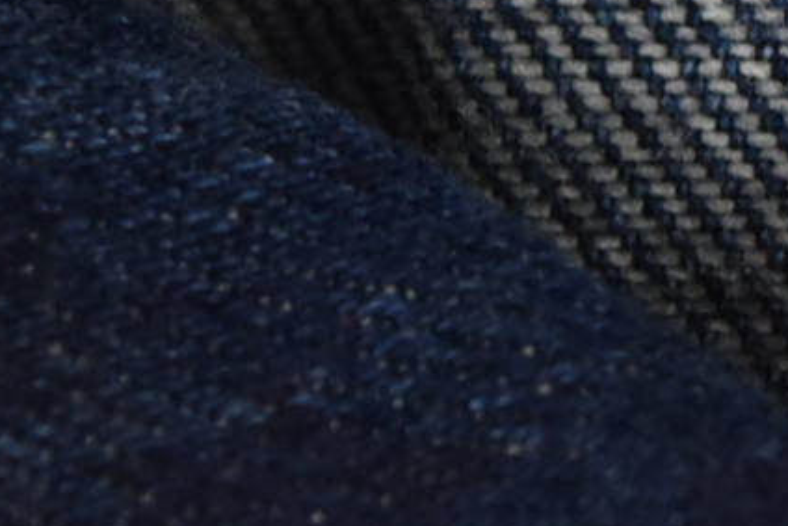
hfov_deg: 3.5
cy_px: -1292
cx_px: 1005
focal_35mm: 583
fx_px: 12755
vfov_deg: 2.3
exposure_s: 1/125
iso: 1100
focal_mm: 55
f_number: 5.6
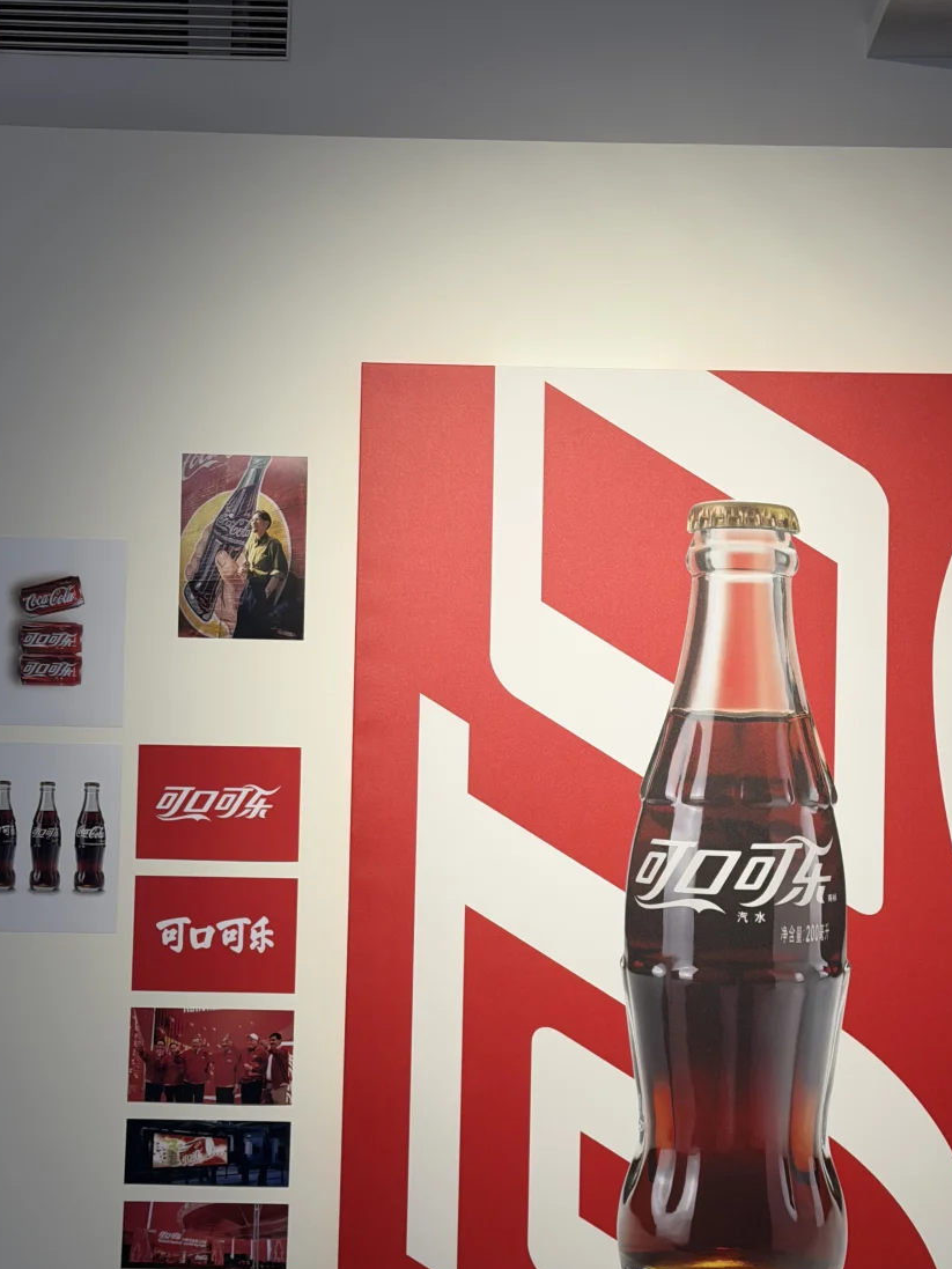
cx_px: 553
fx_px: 2310
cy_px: 765
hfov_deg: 23.3
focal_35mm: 63
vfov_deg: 30.6
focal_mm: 6.76
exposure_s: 1/60
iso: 200
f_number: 1.78
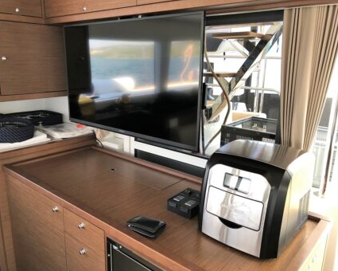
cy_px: 135
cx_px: 155
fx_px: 300
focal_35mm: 30
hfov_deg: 58.7
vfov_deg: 48.5
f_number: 1.8
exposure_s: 1/30
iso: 25
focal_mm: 4
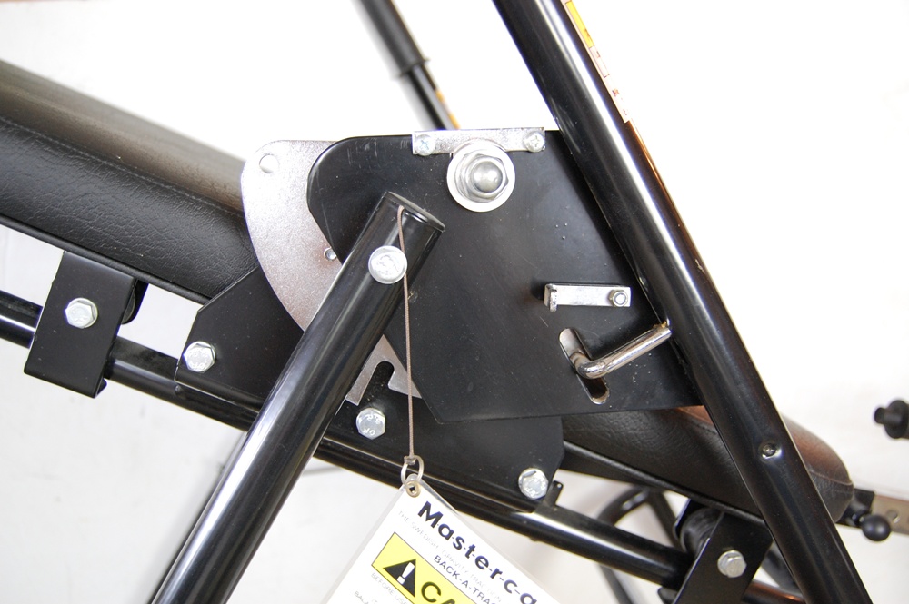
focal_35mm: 33
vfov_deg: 39.9
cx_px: 454
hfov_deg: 57.3
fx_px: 833
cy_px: 302
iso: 800
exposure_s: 1/15
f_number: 3.8
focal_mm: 22
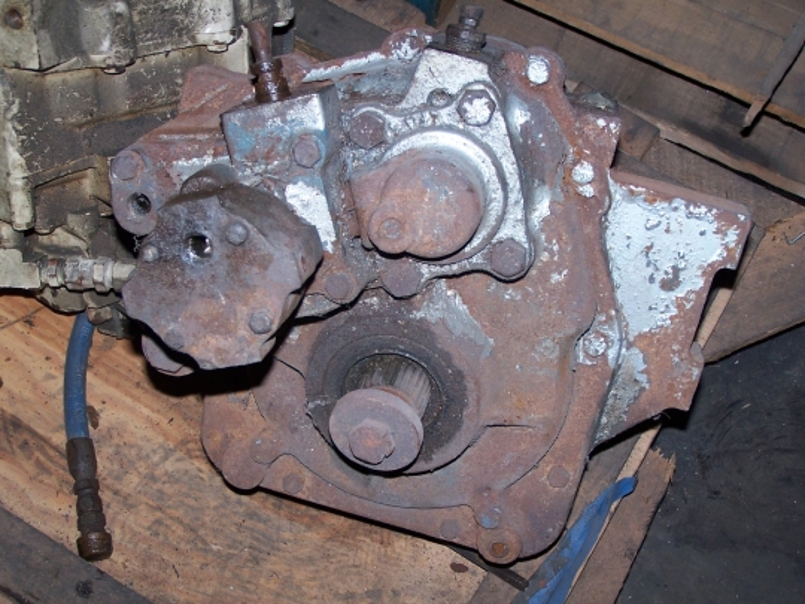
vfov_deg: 24.8
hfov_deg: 32.7
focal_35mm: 59
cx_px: 402
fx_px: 1372
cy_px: 302
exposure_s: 1/60
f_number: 3.2
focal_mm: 9.8
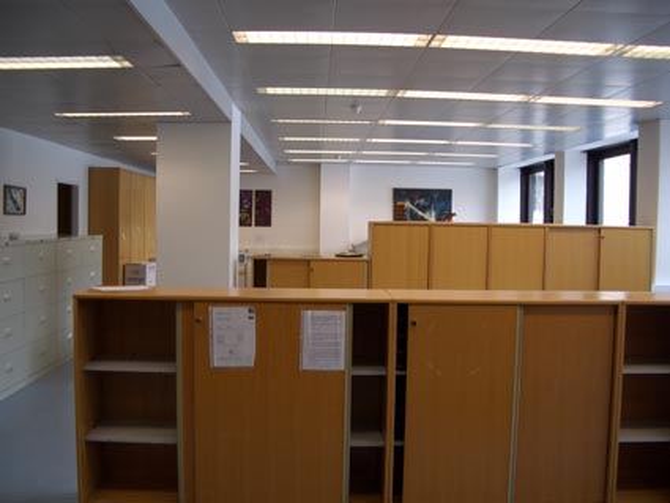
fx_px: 678
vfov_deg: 40.7
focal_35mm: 35
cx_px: 335
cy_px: 252
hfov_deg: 52.6
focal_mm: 5.8
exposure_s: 1/60
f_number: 2.6
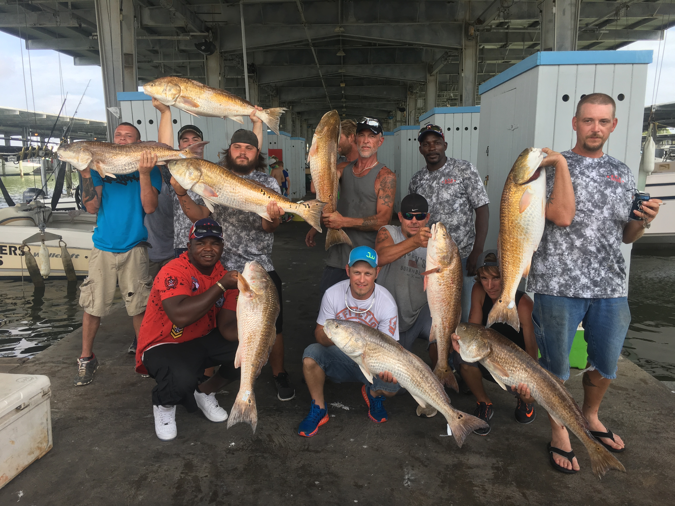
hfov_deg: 61.7
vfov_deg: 48.2
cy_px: 253
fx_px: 565
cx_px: 338
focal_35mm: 29
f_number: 2.2
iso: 25
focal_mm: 4.15
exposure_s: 1/403
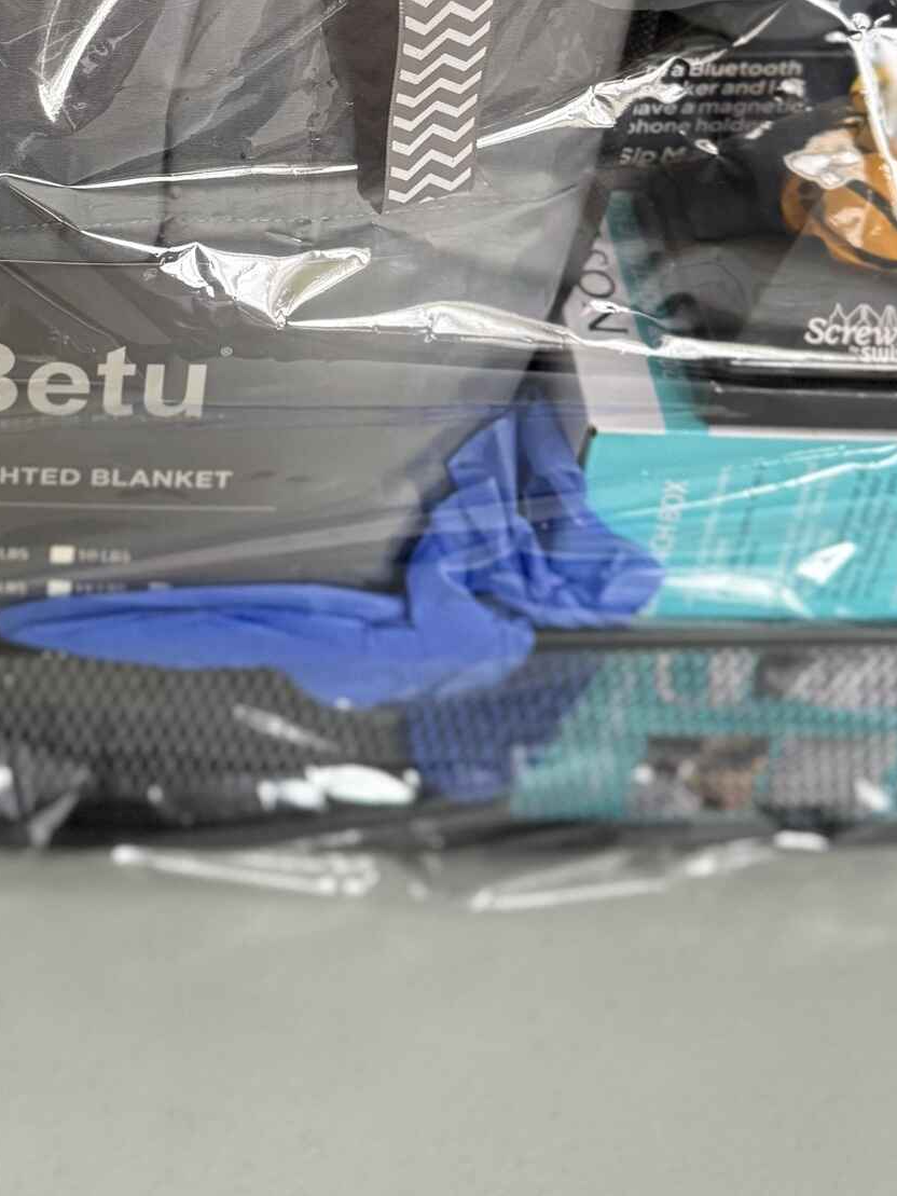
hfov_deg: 28.1
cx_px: 220
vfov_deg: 34.6
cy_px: 44
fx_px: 1762
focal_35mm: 51
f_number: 1.78
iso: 500
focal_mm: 6.76
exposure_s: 1/60
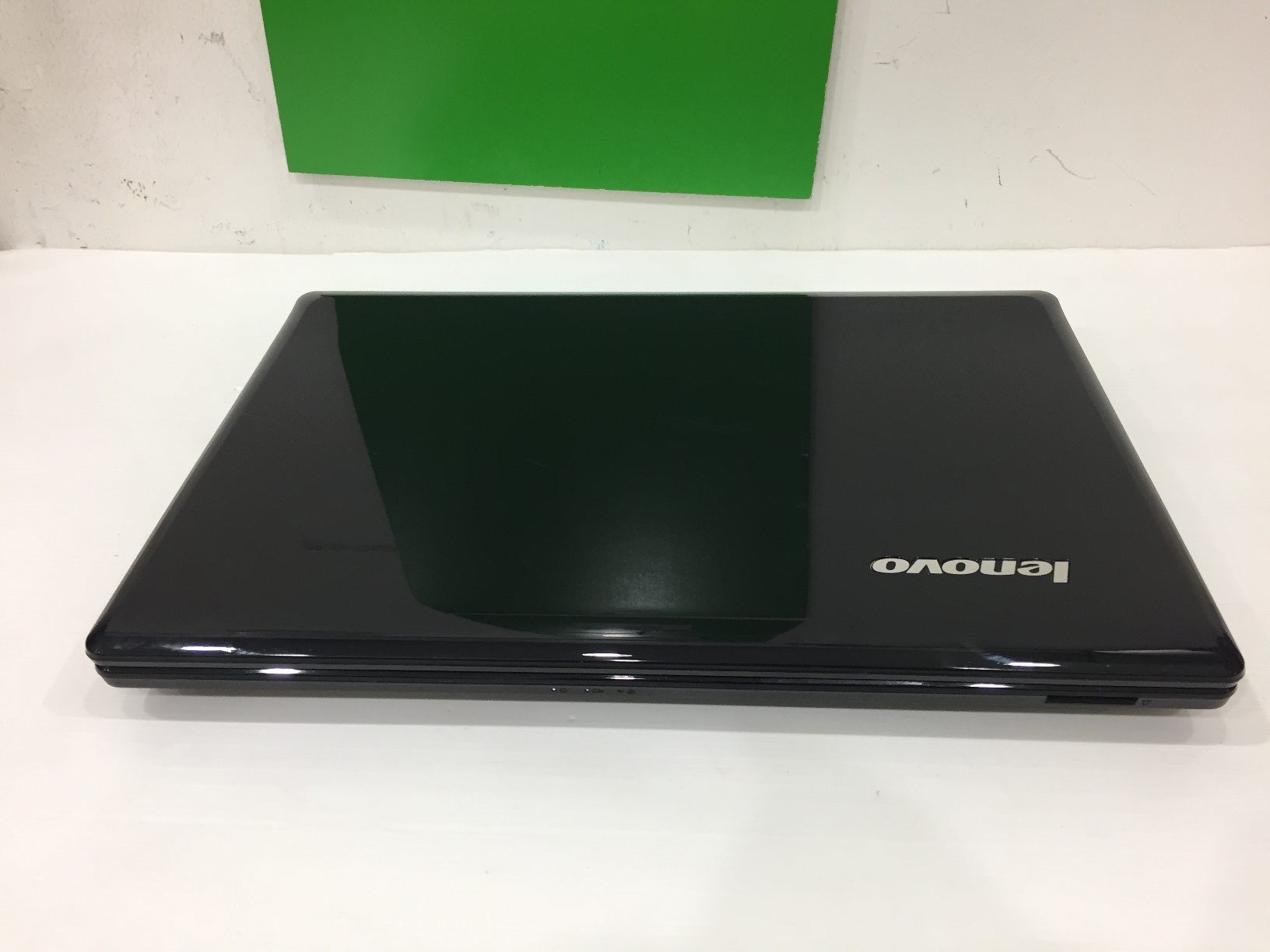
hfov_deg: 61.7
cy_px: 476
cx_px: 635
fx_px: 1064
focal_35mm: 29
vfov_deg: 48.2
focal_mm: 4.15
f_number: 2.2
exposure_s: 1/33
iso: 100
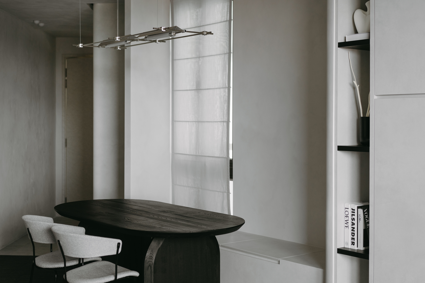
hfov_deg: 36.2
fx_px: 649
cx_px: 212
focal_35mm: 55
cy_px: 142
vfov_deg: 24.6
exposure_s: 1/250
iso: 500
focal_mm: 55
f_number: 2.8
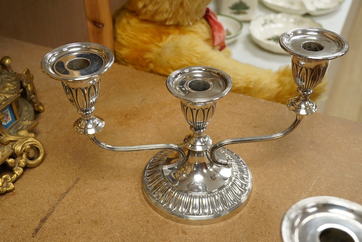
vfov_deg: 29.9
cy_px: 121
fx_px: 452
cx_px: 181
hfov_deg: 43.6
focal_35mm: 45
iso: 3200
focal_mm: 30
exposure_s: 1/320
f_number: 5.6
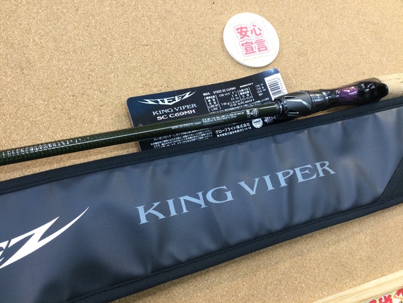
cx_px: 202
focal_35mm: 31
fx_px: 361
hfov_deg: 58.4
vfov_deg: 45.4
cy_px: 152
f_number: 2.4
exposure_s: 1/30
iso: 80
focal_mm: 3.3
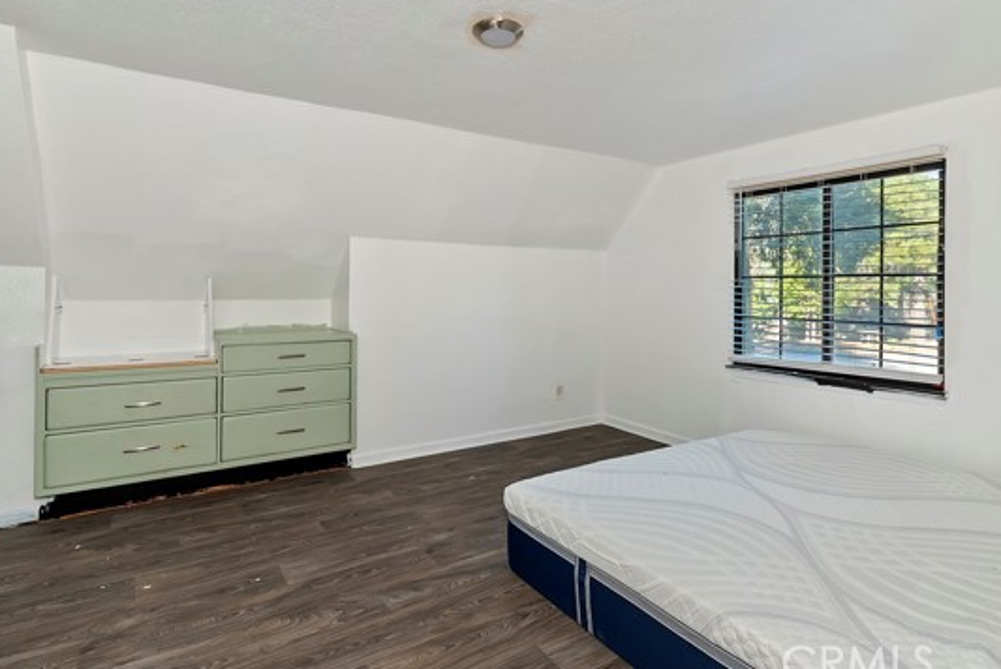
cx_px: 513
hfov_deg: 90.0
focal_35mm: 18
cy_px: 288
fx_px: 501
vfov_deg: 67.1
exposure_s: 1/30
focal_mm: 10
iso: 400
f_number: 8
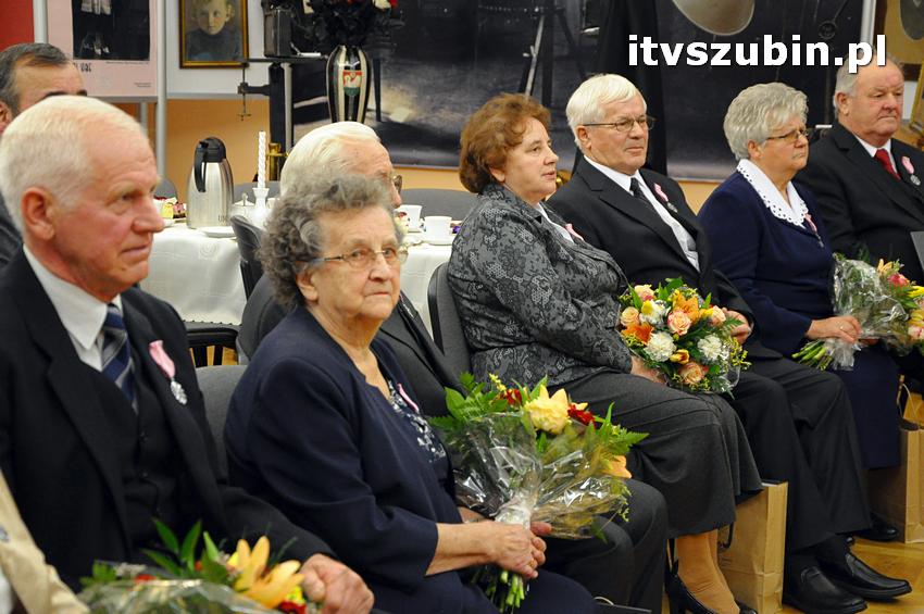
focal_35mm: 78
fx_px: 2000
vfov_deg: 17.5
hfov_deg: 26.0
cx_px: 462
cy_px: 307
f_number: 5.6
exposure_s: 1/80
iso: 2500
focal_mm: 52
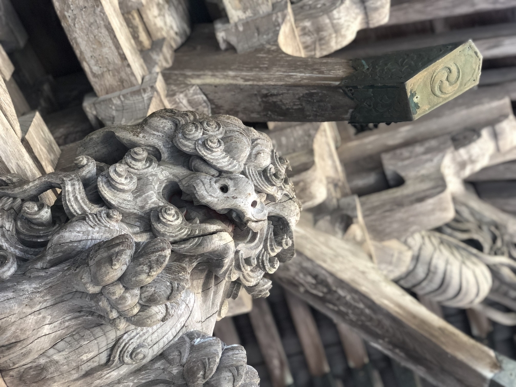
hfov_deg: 36.8
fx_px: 775
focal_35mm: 52
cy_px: 194
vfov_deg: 28.0
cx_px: 258
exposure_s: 1/60
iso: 125
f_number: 2.4
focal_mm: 6
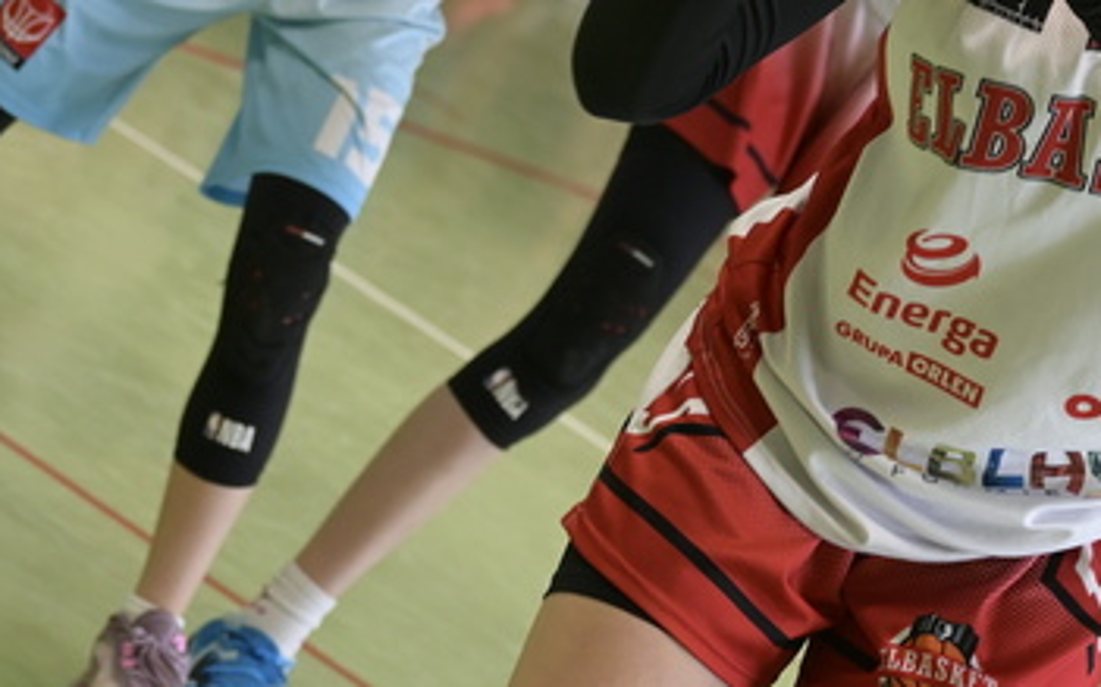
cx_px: 836
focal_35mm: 294
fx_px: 8825
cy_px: -110
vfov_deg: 4.4
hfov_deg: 7.1
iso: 640
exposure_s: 1/60
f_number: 4.8
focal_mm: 79
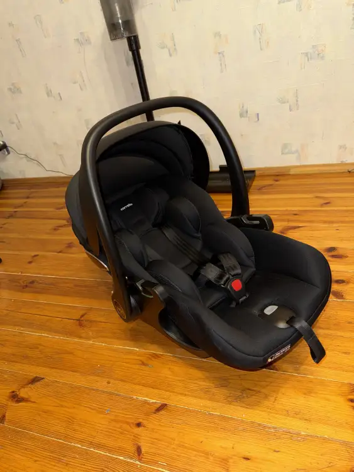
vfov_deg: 71.6
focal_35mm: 24
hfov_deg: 56.8
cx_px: 177
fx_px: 327
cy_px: 236
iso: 80
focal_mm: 6.76
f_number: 1.78
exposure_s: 1/20
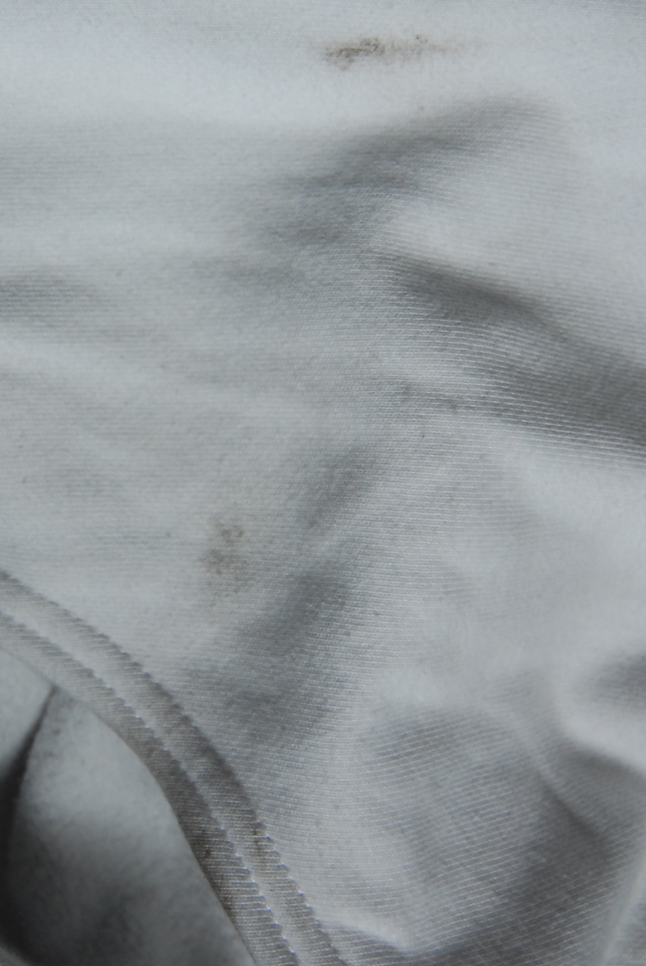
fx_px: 1449
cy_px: 387
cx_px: 164
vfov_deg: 36.7
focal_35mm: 54
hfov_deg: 24.9
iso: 400
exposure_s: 1/160
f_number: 4
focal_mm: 22
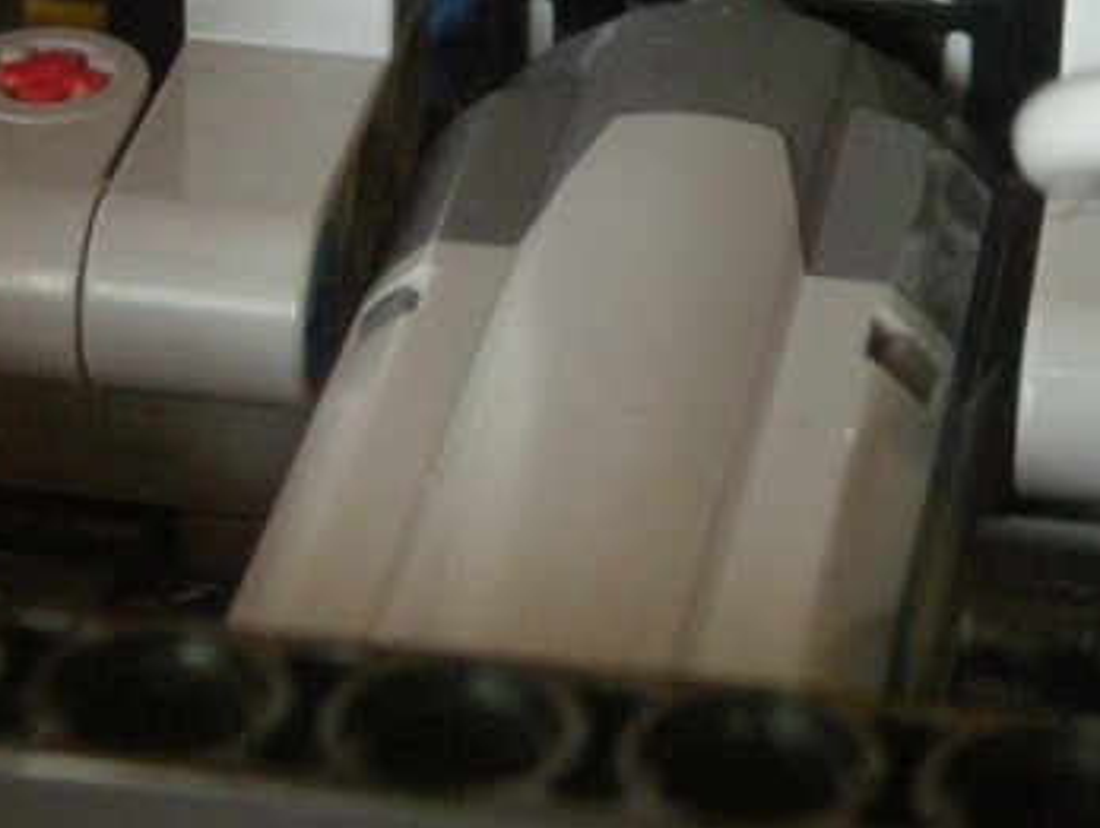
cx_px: 723
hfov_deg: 11.3
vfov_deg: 8.5
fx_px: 5567
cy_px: 111
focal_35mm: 175
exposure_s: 1/18.7
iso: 400
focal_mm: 12.3
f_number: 3.9
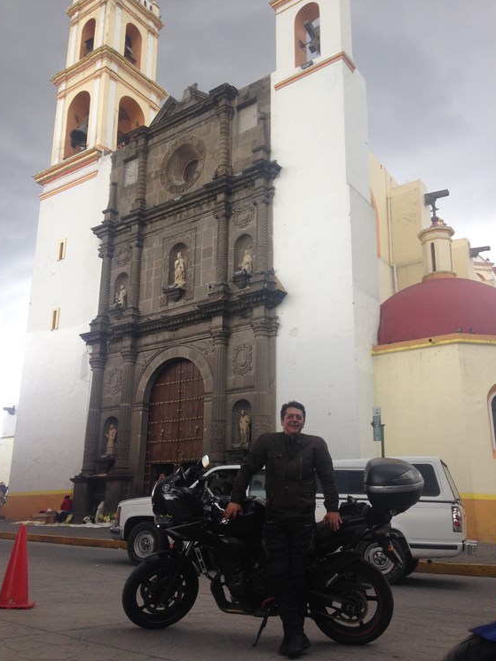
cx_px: 246
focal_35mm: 34
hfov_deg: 41.8
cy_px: 338
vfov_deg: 53.9
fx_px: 649
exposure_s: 1/253
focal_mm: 4.12
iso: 50
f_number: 2.4
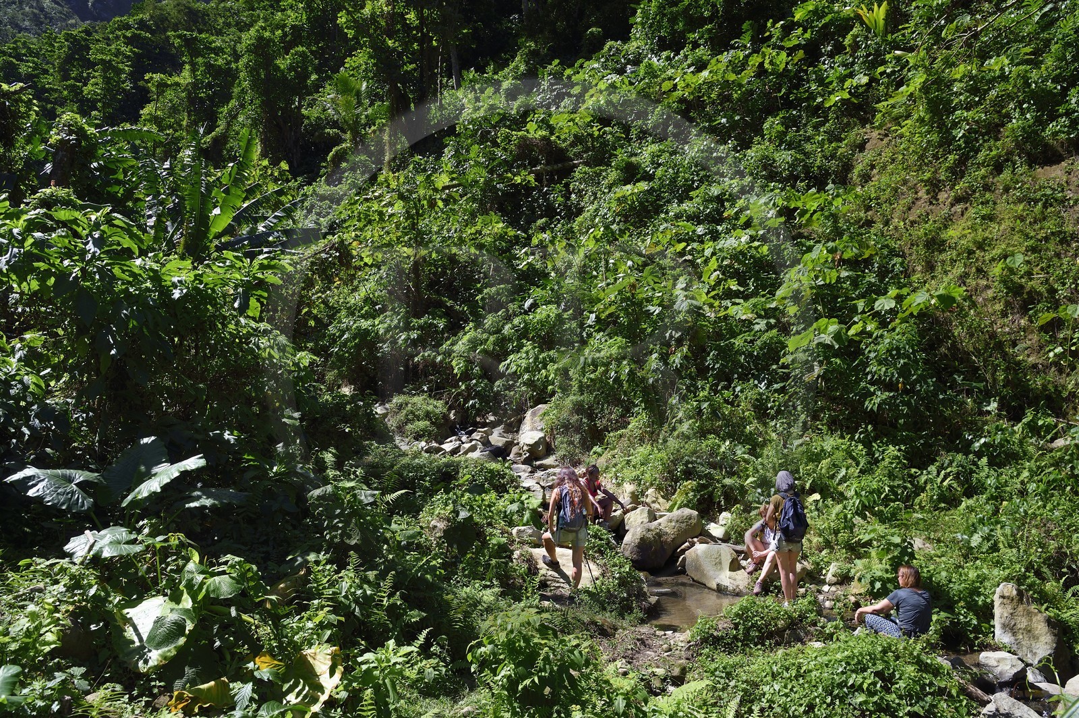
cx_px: 540
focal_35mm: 24
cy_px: 359
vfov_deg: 53.1
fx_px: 719
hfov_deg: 73.8
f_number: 8
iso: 200
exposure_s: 1/250
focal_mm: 24
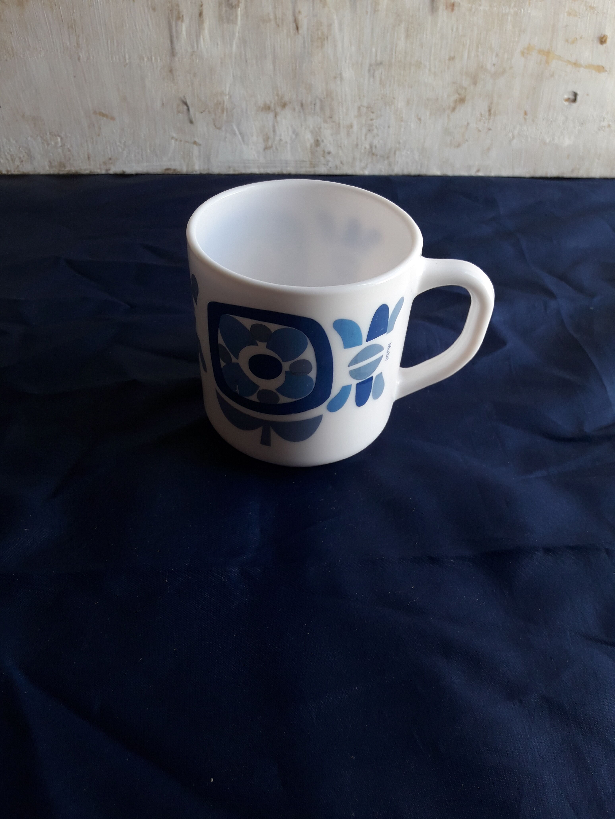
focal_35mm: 28
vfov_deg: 63.4
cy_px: 410
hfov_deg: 49.7
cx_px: 308
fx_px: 663
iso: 40
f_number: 1.9
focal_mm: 3.7
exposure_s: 1/140
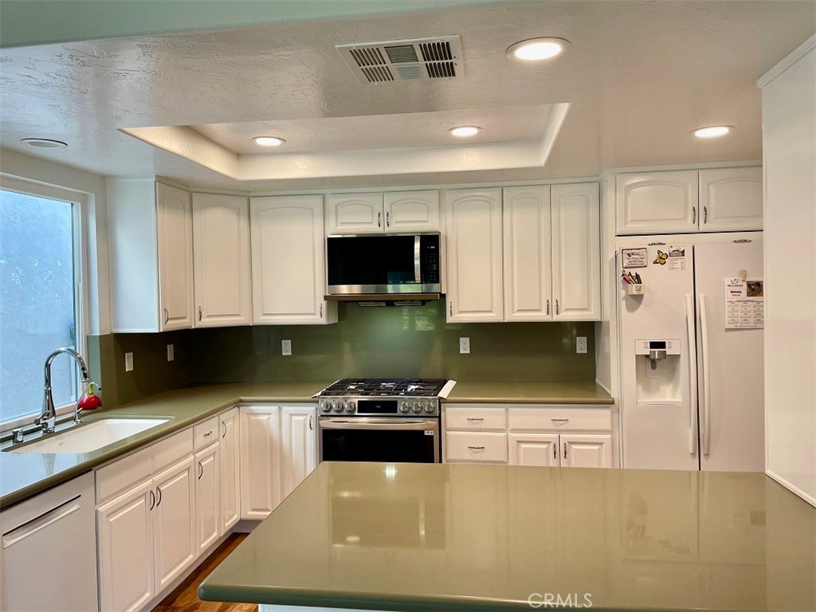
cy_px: 306
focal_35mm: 26
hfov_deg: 67.3
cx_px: 408
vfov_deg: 53.1
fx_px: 613
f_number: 1.6
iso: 64
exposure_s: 1/120
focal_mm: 4.2
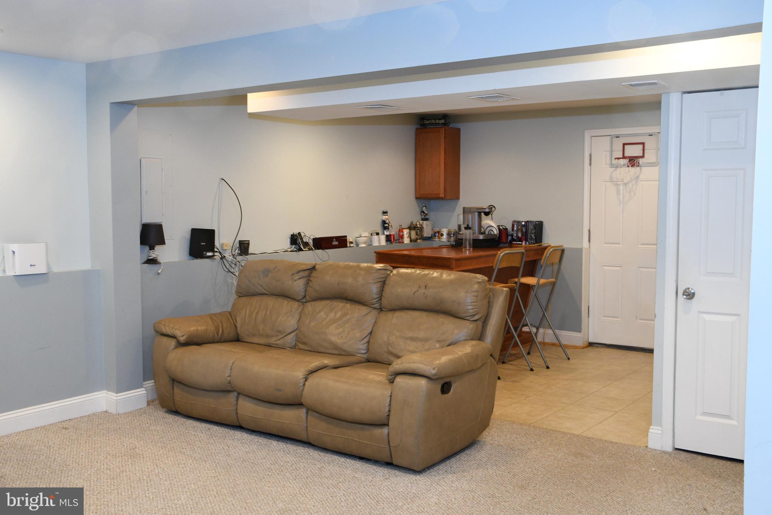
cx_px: 386
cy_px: 258
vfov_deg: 36.9
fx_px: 772
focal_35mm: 36
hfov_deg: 53.1
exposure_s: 1/10
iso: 1000
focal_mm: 24
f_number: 8
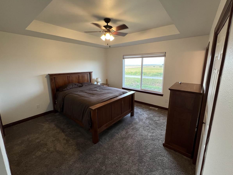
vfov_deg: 85.6
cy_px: 83
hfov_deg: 102.1
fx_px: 94
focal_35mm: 14
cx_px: 116
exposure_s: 1/120
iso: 250
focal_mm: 1.57
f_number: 1.8
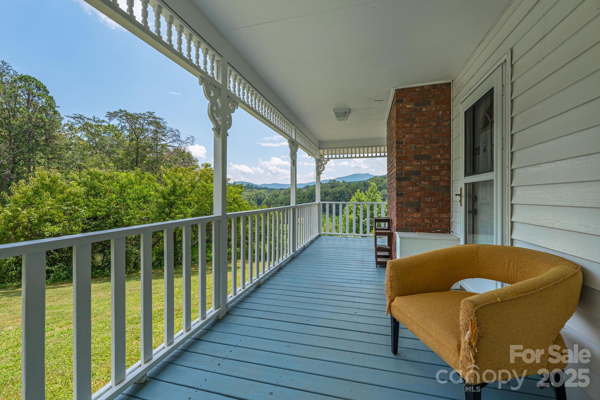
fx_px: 250
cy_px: 190
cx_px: 292
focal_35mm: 15
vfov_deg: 77.3
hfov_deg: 100.4
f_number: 7.1
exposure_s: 1/4000
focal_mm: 14
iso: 320
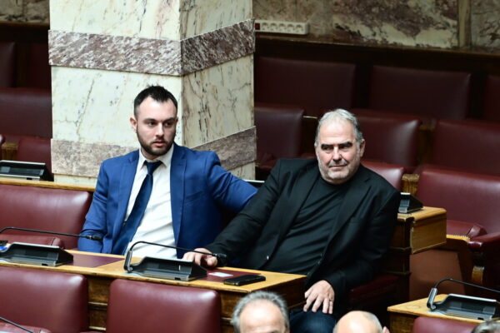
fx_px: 4166
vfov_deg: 4.6
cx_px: 250
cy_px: 166
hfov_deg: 6.9
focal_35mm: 300
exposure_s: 1/400
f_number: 3.5
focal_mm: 200
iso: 800
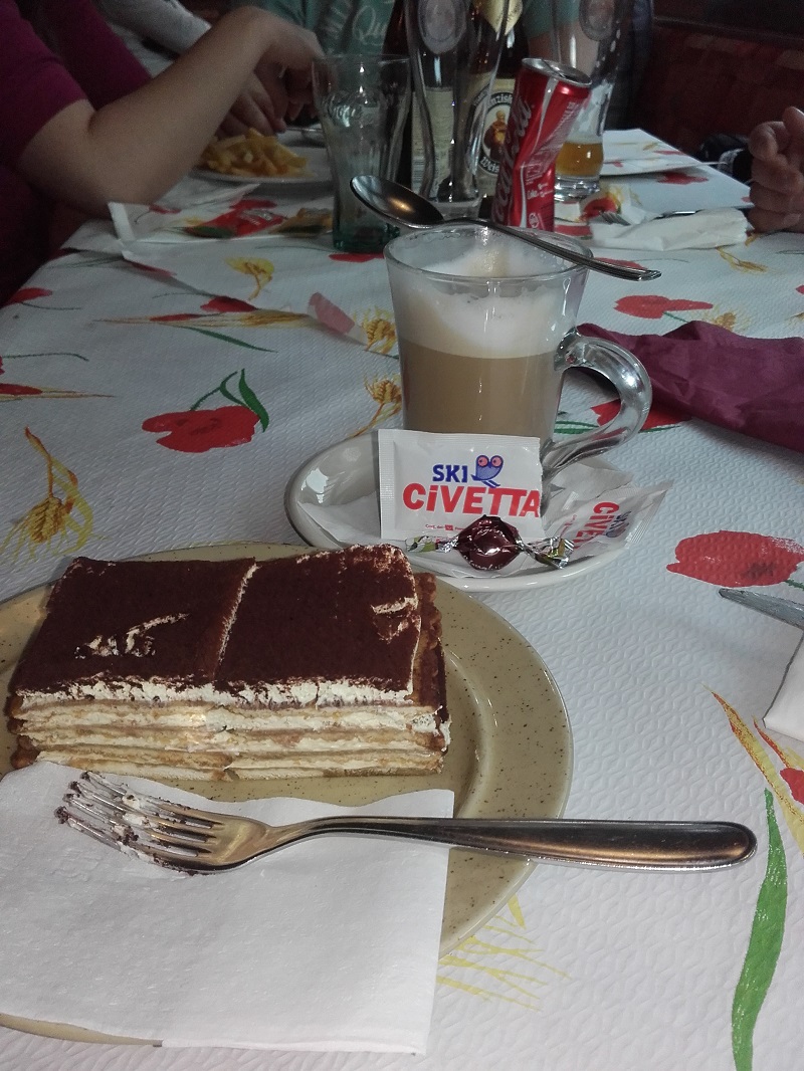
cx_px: 402
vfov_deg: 58.3
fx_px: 960
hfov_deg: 45.5
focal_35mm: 31
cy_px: 536
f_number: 2.2
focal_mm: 3.3
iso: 80
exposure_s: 1/100
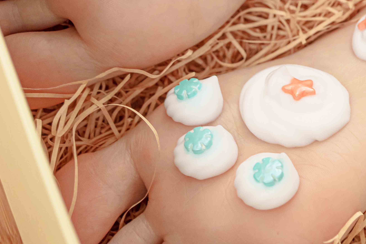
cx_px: 238
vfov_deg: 16.8
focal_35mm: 80
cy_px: 28
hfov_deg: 25.3
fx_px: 813
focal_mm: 30
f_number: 6.3
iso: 400
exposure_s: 1/60
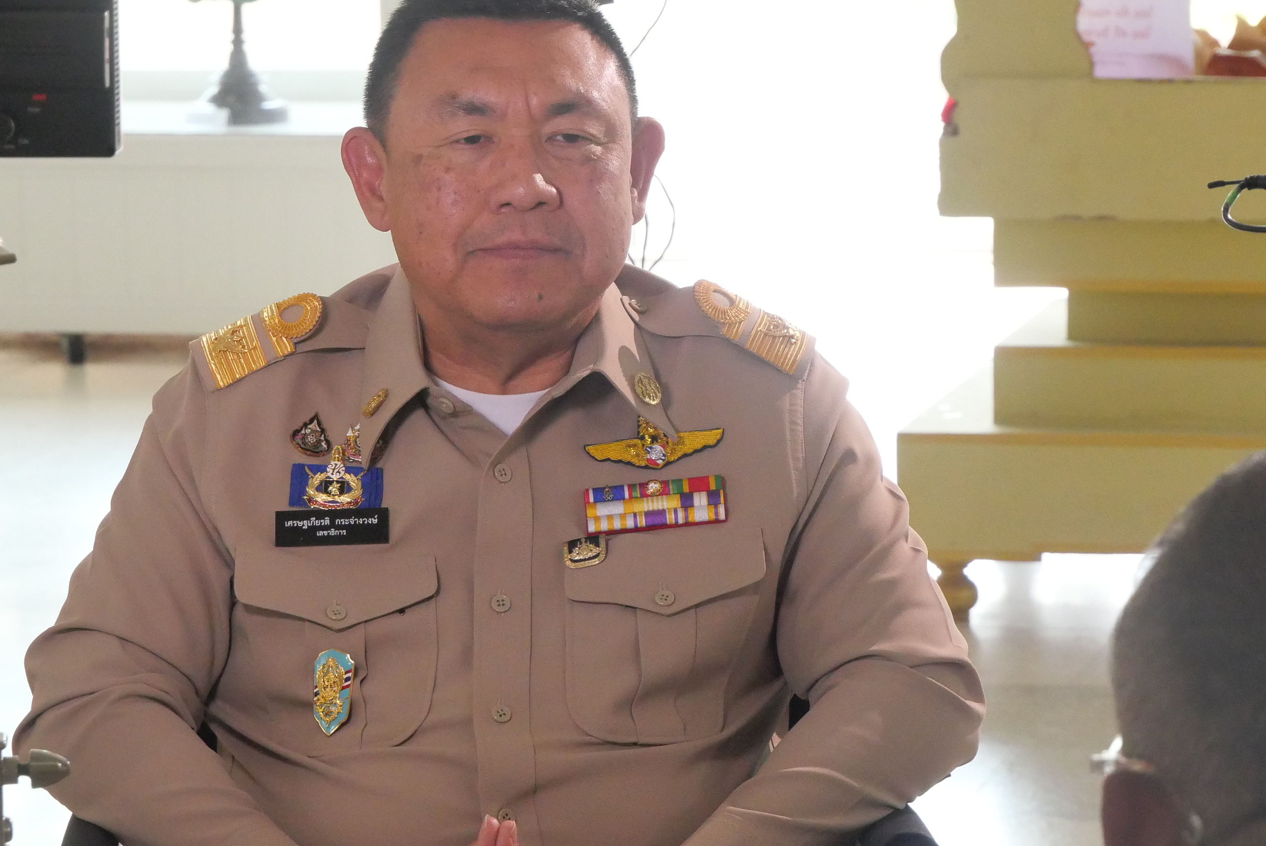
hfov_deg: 11.9
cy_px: 477
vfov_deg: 7.9
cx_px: 793
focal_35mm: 173
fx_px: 6088
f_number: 7.1
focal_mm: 60
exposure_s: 1/320
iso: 3200
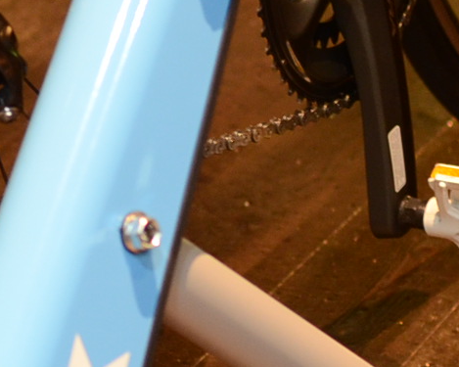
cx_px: -161
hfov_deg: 7.4
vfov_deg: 6.0
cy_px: 231
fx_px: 3510
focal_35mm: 258
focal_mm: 35
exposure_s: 1/50
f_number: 3.5
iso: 640
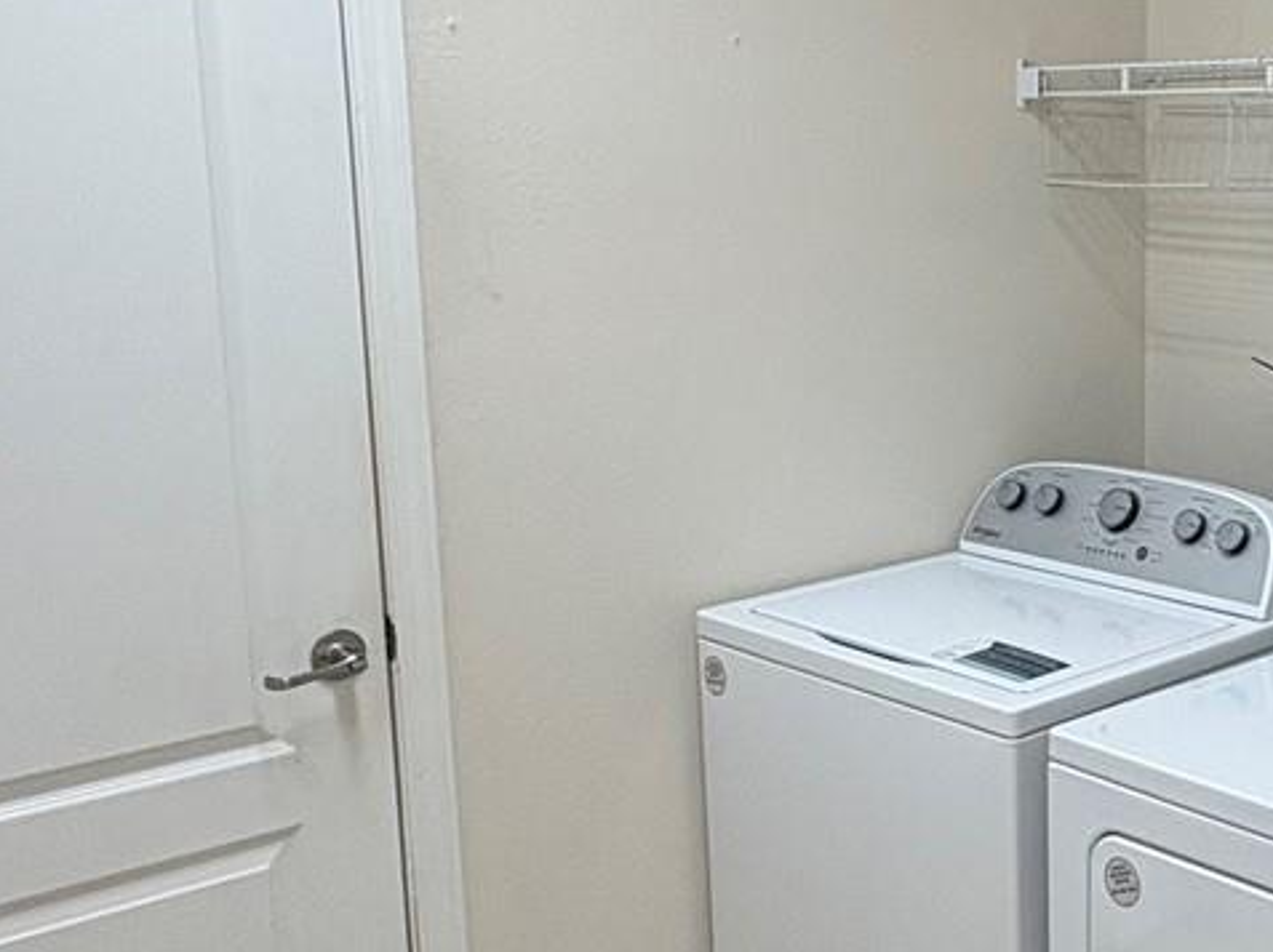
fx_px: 1727
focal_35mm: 47
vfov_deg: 30.8
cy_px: 464
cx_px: 1209
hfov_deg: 37.1
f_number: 2.2
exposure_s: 1/60
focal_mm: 2.22
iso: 125
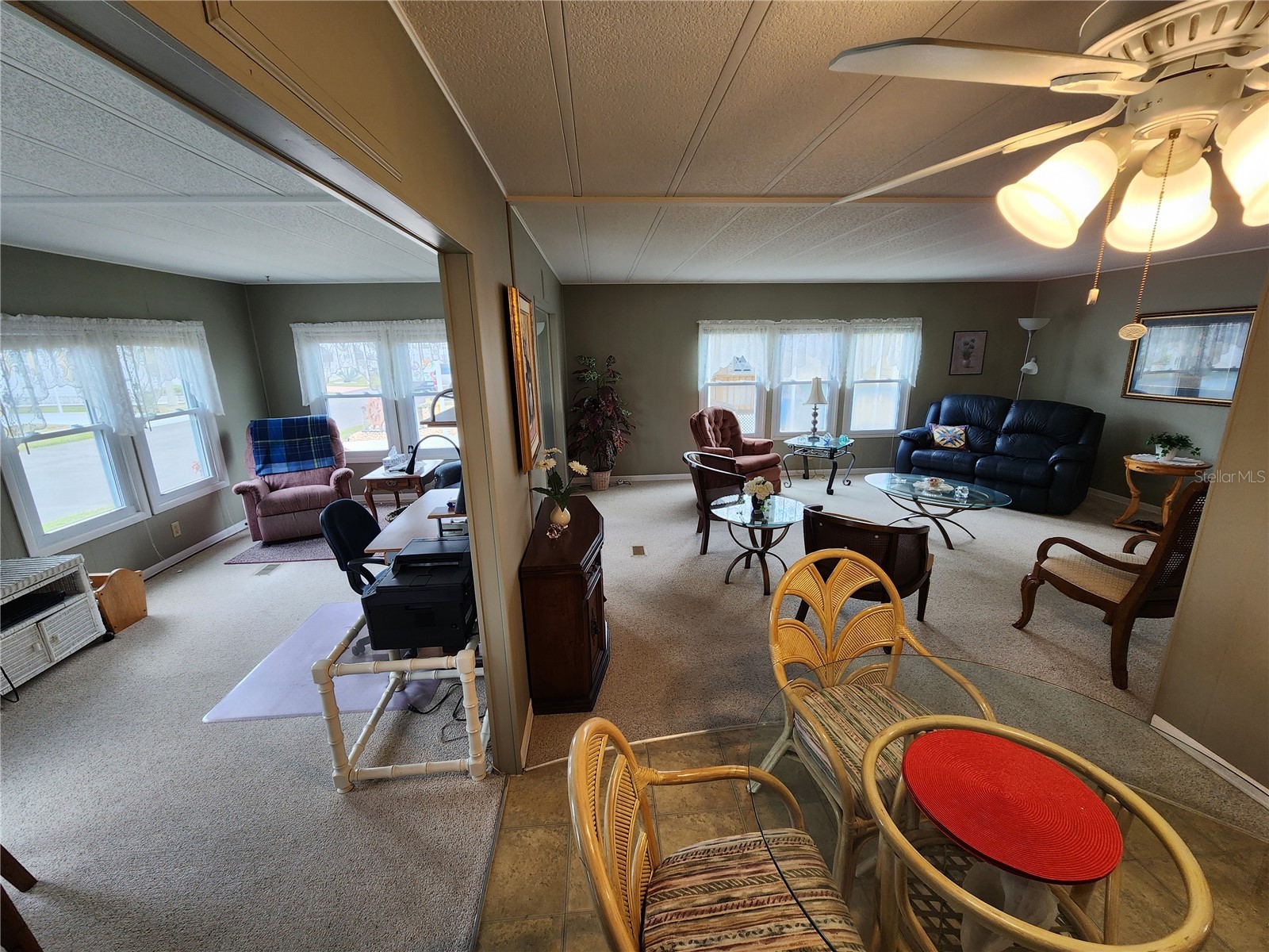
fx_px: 477
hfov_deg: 106.2
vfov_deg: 89.9
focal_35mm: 13
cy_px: 476
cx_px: 634
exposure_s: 1/60
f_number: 2.2
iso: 125
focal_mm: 2.2
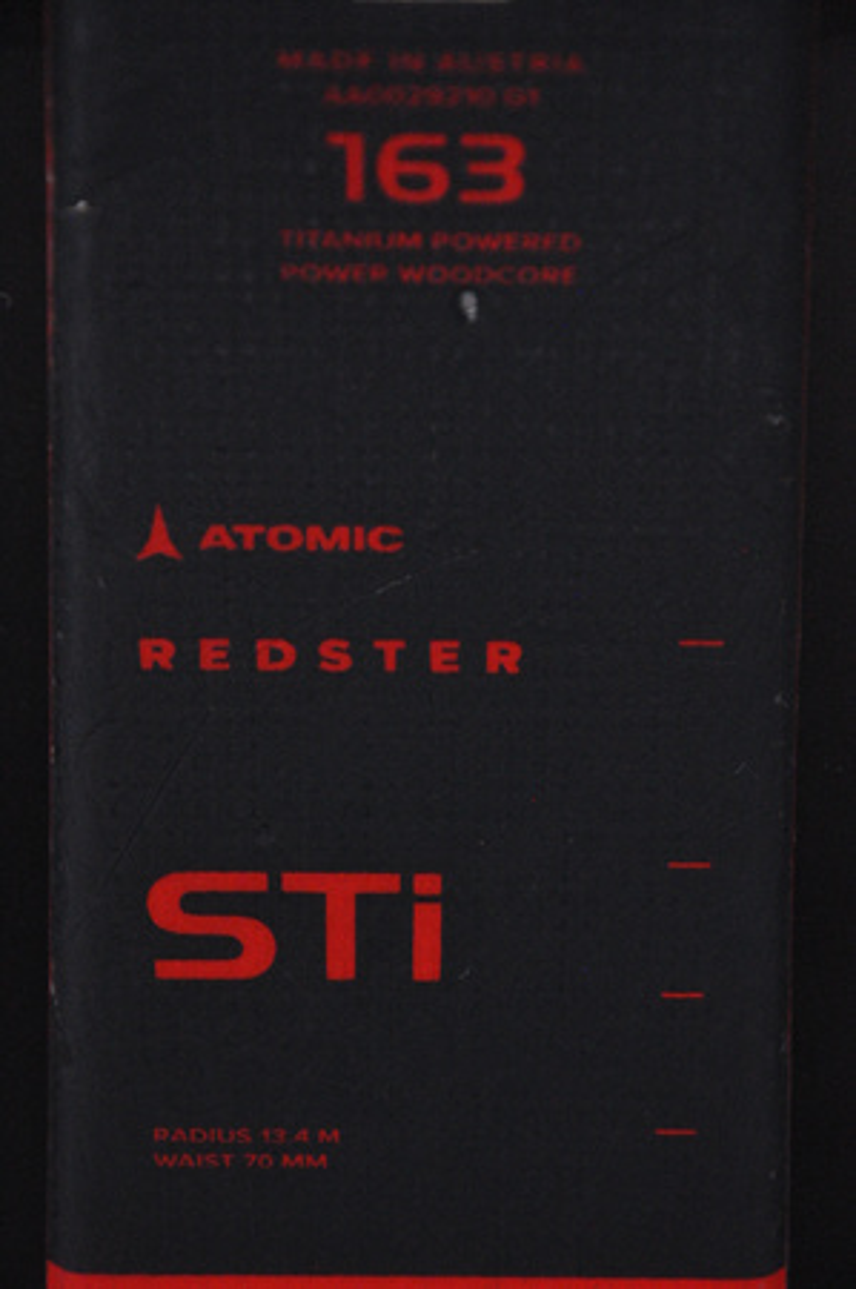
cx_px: 428
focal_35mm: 158
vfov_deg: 13.1
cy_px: 644
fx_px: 5630
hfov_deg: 8.7
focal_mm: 105
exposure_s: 1/125
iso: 3200
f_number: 8
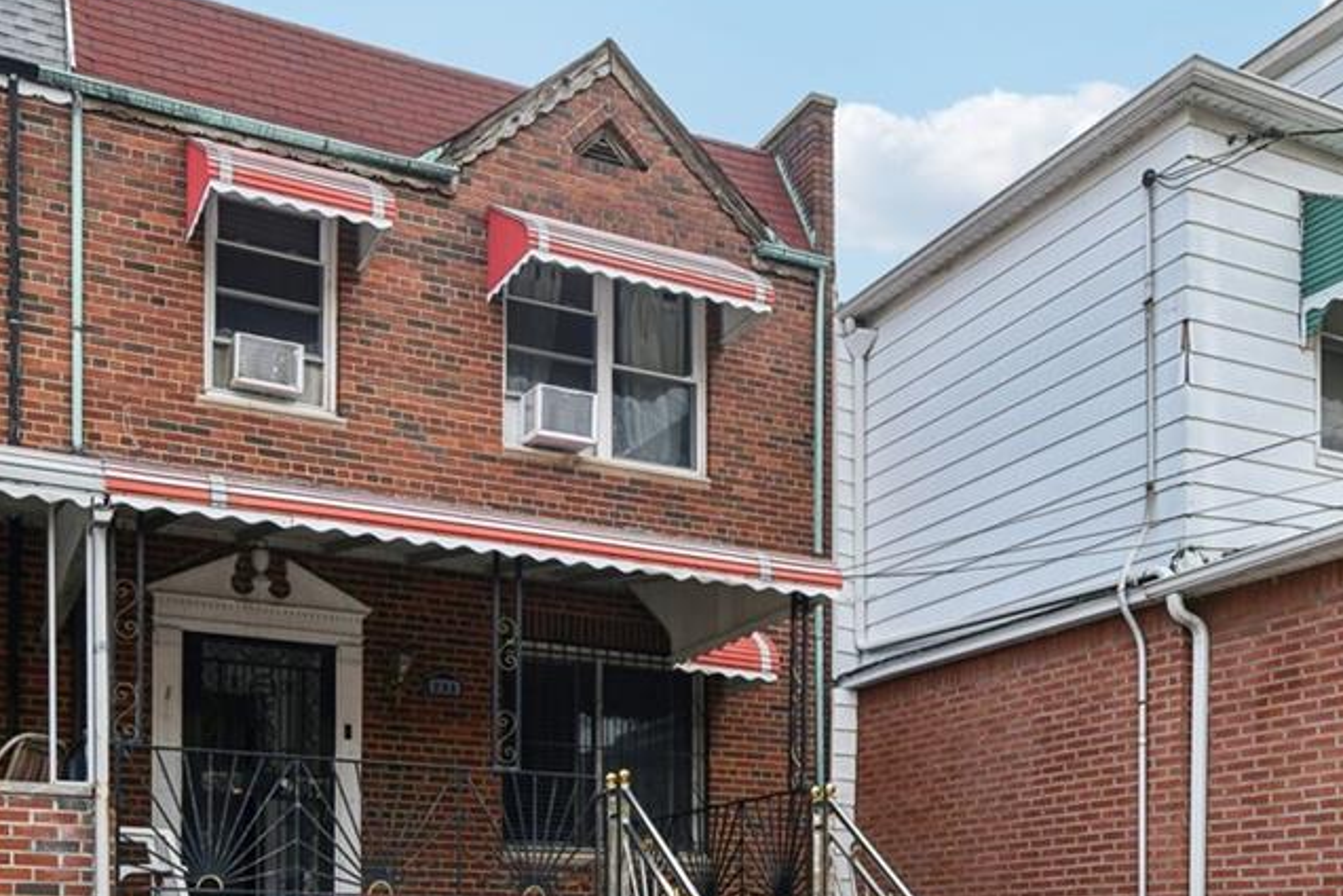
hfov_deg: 51.7
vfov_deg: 35.8
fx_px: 1380
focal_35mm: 37
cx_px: 572
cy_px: 557
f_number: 8
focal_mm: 23
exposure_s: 1/400
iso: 400
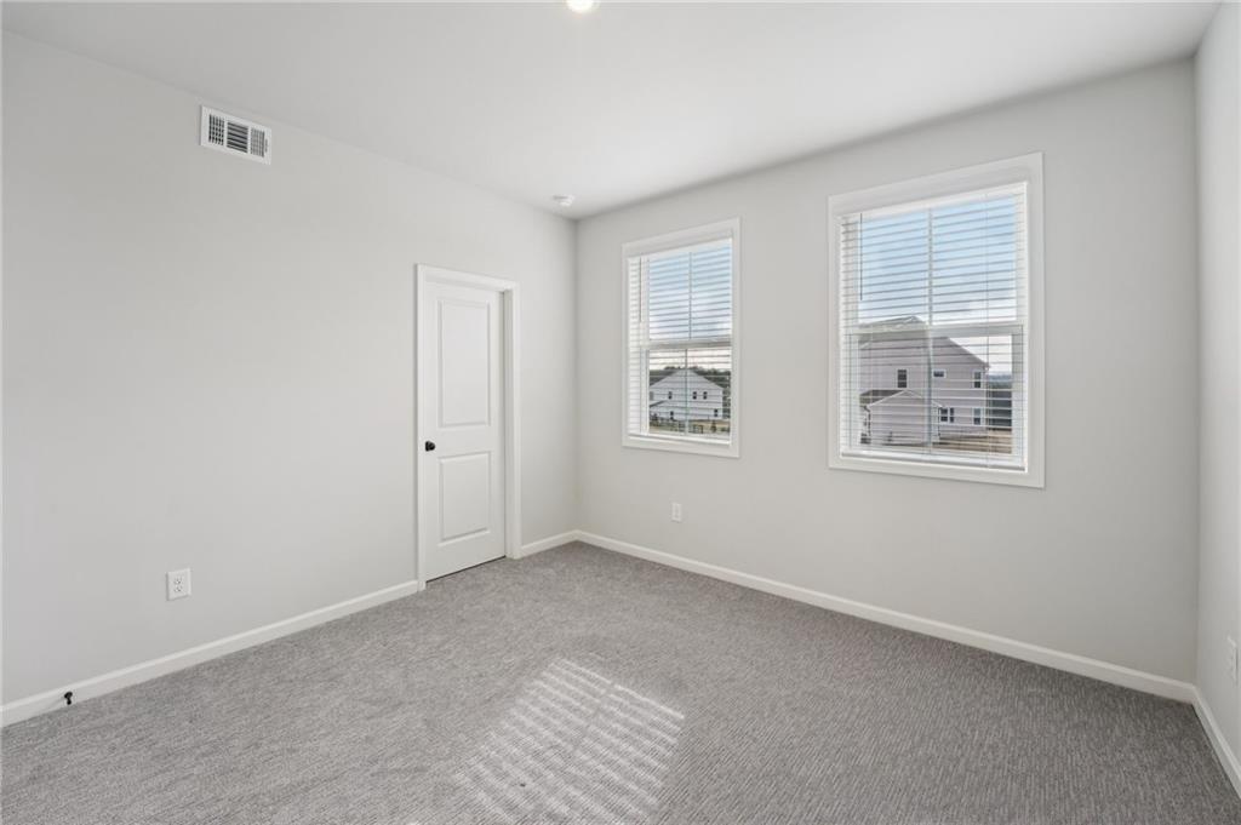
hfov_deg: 104.3
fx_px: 482
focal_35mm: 14
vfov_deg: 81.1
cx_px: 620
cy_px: 412
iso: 320
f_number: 8
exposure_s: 1/30
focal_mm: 14
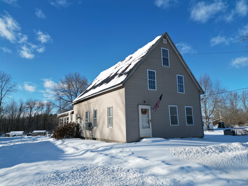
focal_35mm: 24
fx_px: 172
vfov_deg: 56.8
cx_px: 124
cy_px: 93
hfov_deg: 71.6
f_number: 1.7
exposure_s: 1/3200
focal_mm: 6.72
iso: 140
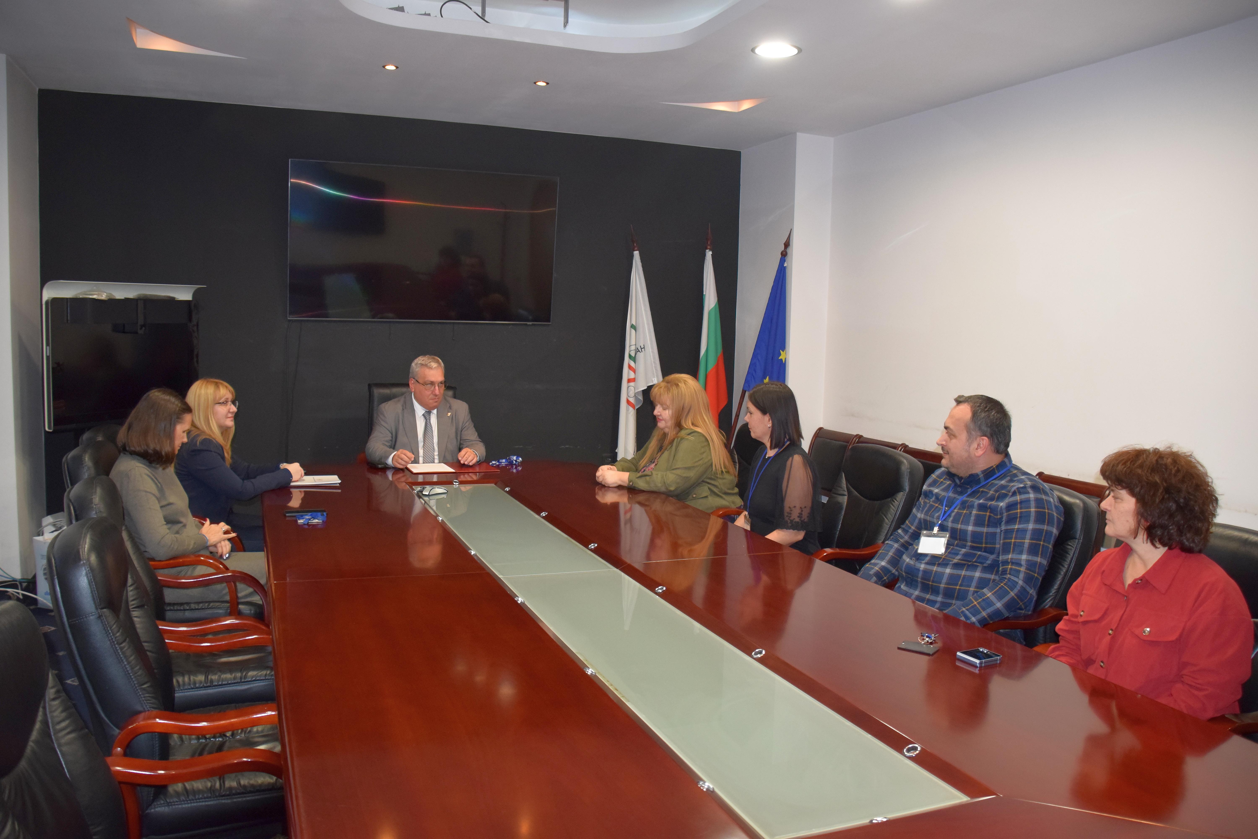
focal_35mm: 27
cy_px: 420
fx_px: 943
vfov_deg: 47.9
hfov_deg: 67.4
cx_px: 629
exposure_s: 1/60
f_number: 3.5
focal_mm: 18
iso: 1600
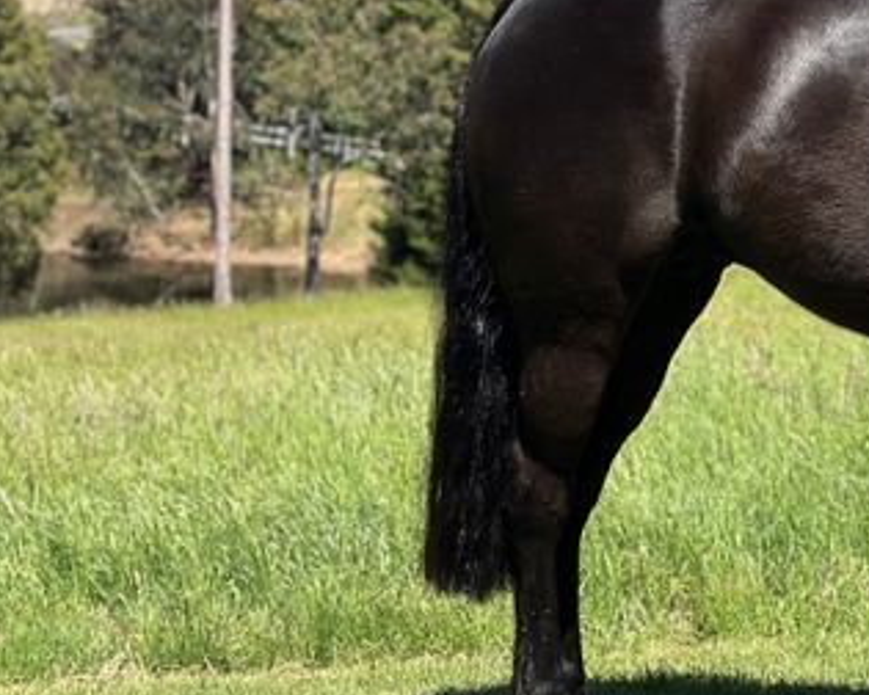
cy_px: 94
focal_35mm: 119
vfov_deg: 12.9
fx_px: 3061
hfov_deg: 15.6
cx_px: 999
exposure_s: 1/4367
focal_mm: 6.86
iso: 100
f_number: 1.78
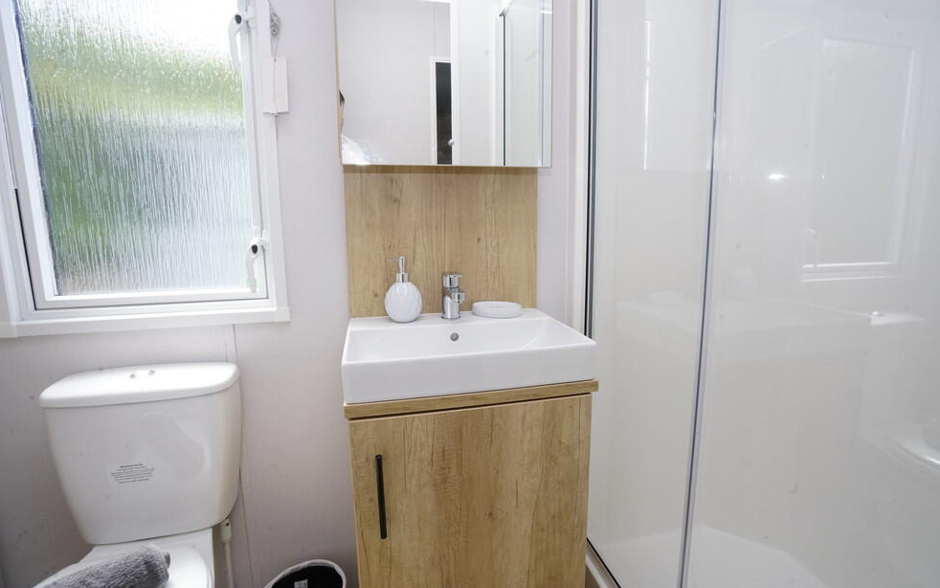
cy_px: 280
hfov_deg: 94.3
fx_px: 436
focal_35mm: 17
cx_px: 484
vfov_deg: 68.0
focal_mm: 16
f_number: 16
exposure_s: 1/60
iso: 1600
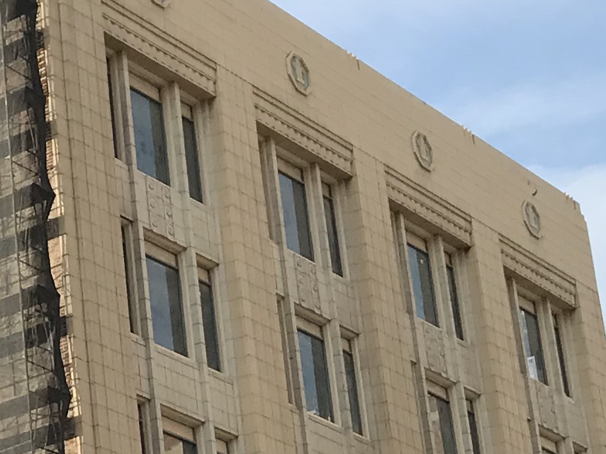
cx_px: -339
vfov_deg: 11.1
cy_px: 450
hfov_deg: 13.9
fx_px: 2311
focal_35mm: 132
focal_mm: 3.99
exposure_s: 1/1473
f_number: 1.8
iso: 20
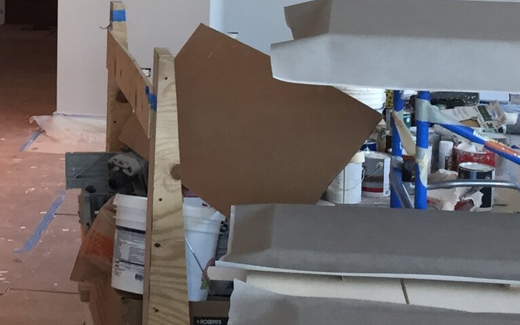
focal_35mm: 100
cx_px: 45
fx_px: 1417
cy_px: -43
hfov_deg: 20.4
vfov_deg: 12.8
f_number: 2.2
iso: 64
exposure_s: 1/30
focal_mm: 4.15
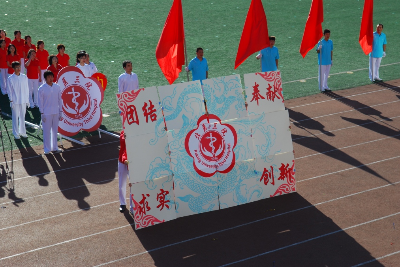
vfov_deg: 16.4
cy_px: 132
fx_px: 928
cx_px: 201
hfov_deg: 24.3
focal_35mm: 84
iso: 100
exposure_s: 1/160
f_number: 8
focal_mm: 55
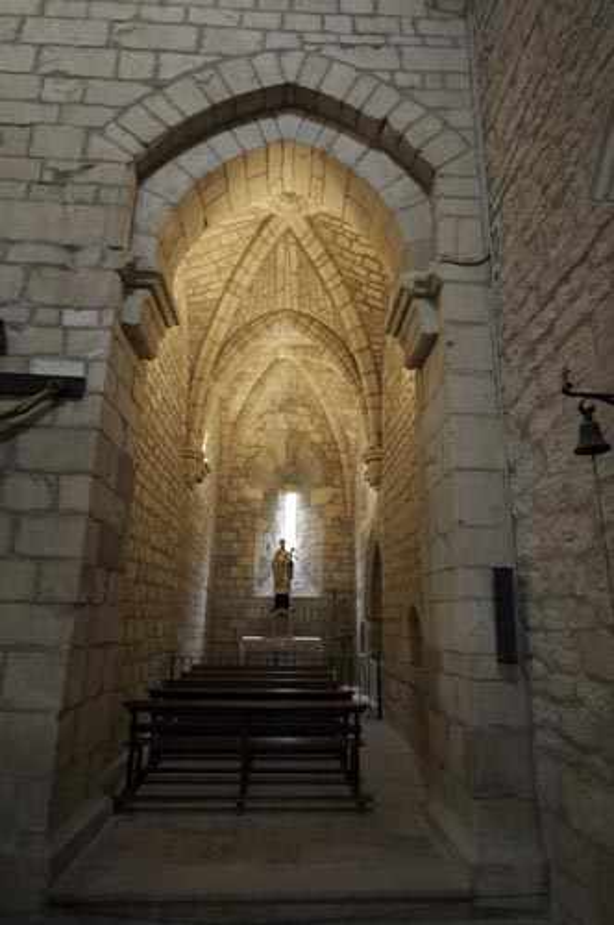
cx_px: 307
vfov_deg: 81.3
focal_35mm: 21
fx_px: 539
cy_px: 462
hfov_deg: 59.4
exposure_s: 1/15
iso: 1600
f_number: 4
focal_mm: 14
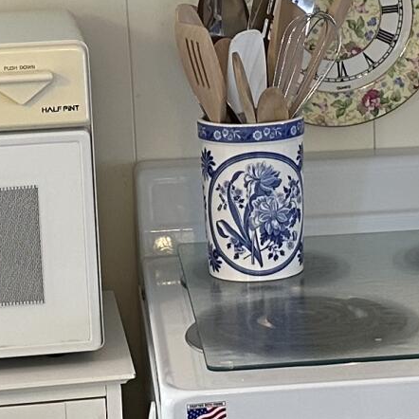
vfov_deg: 12.1
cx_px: 285
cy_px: 138
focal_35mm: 144
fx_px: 1972
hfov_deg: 12.1
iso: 160
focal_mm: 6.86
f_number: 1.78
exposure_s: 1/120
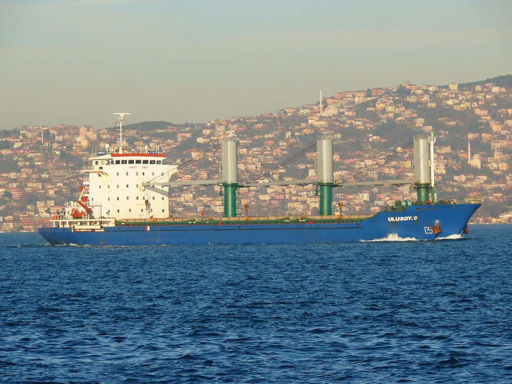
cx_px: 256
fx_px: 3623
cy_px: 192
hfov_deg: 8.1
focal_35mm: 245
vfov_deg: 6.1
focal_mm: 51.8
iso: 100
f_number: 5.6
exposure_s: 1/320
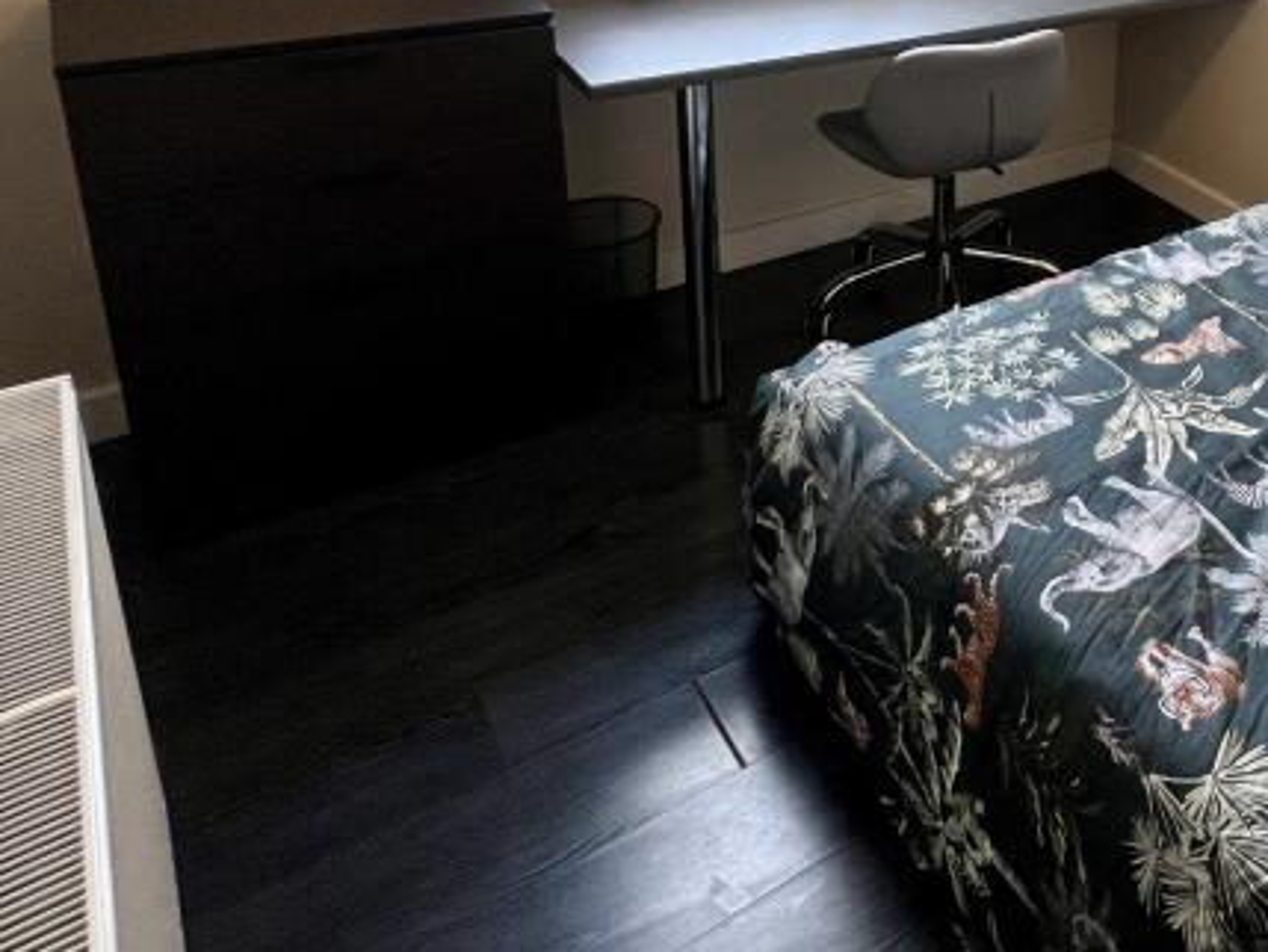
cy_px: 9
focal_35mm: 31
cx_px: 1371
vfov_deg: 40.1
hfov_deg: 45.2
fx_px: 1136
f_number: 1.8
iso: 80
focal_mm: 1.57
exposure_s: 1/99
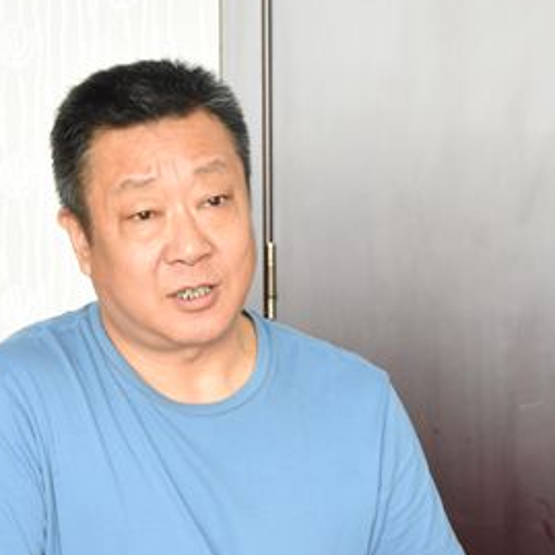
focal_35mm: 199
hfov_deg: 8.8
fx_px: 3610
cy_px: 322
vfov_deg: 8.8
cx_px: 235
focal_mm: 70
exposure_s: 1/50
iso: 1600
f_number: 7.1
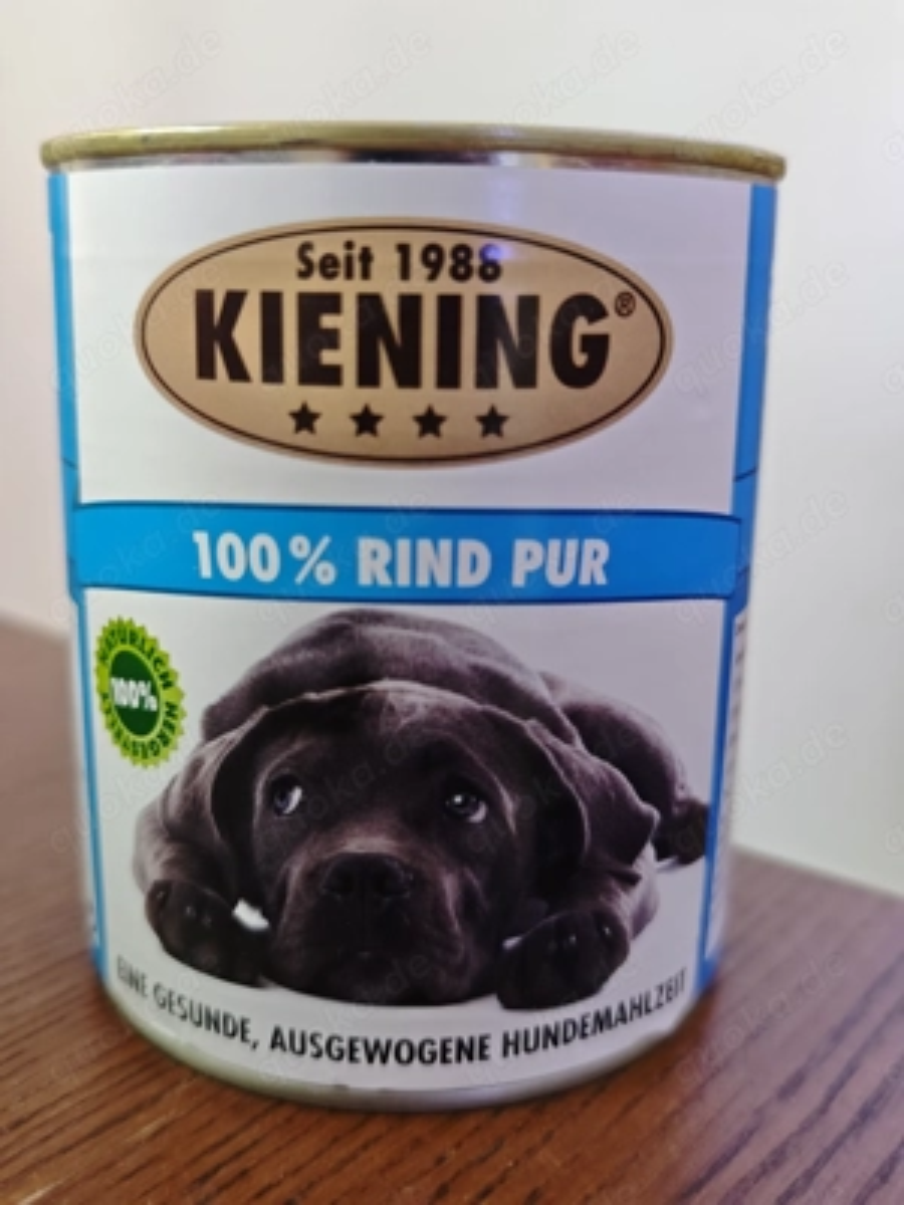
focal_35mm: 35
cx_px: 452
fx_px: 1219
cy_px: 602
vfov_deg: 52.6
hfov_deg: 40.7
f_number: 1.63
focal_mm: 8.72
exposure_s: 1/33.1
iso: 800
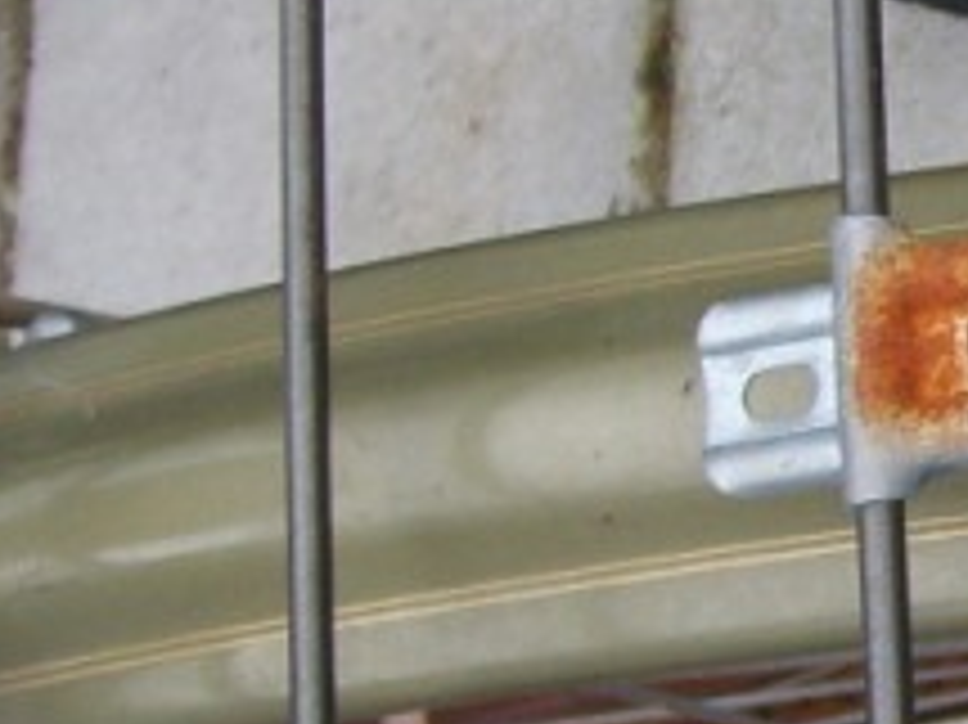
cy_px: 391
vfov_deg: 8.9
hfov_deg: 11.2
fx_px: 4667
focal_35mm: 167
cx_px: 1639
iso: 50
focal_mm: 5.8
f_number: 2.8
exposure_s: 1/250
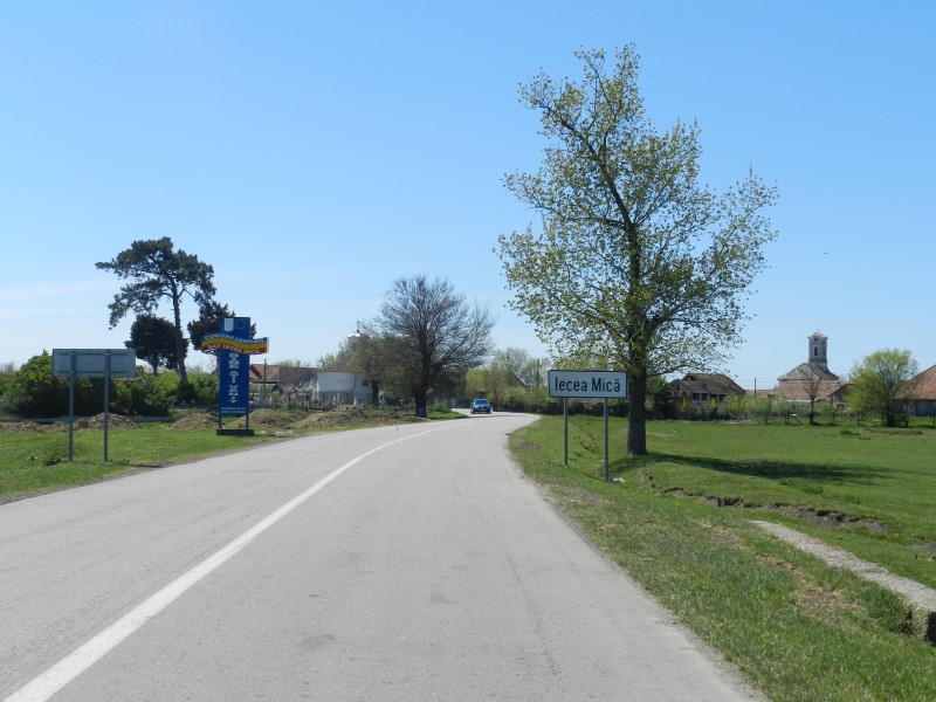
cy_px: 351
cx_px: 468
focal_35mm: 46
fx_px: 1244
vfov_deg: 31.5
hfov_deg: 41.2
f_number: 5
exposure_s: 1/800
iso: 160
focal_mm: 8.1
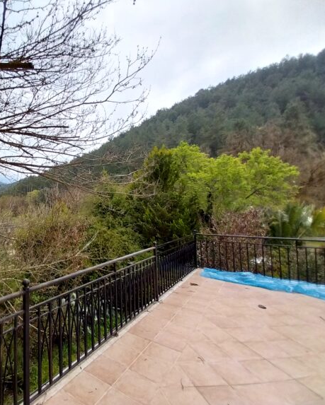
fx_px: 204
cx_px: 57
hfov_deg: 68.3
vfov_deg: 89.6
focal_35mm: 17
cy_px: 203
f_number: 2.2
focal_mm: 1.3
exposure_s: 1/1026
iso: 64
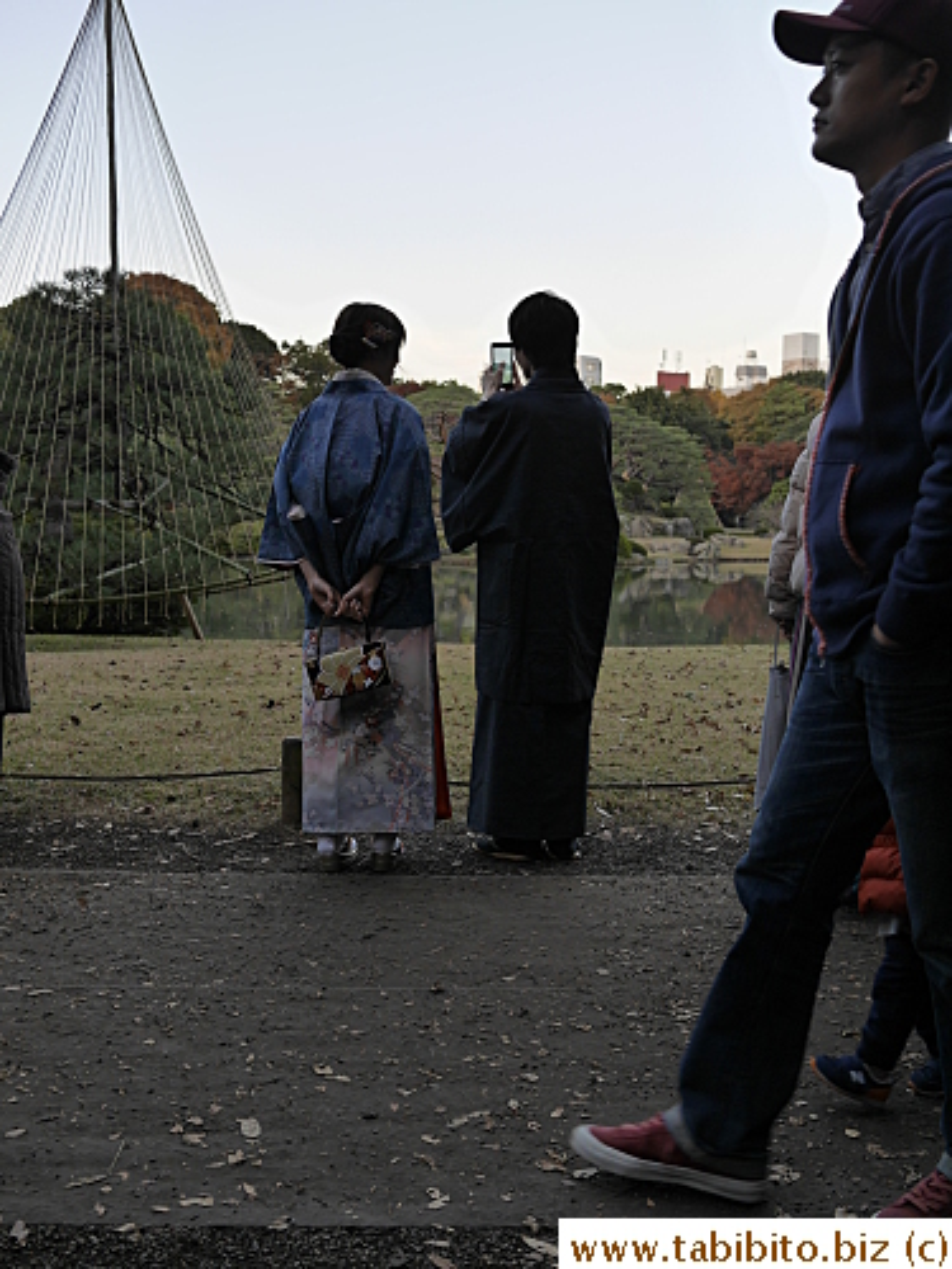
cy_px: 634
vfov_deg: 46.8
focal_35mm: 40
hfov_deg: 36.0
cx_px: 476
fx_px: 1467
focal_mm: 20
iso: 200
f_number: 3.2
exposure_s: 1/160
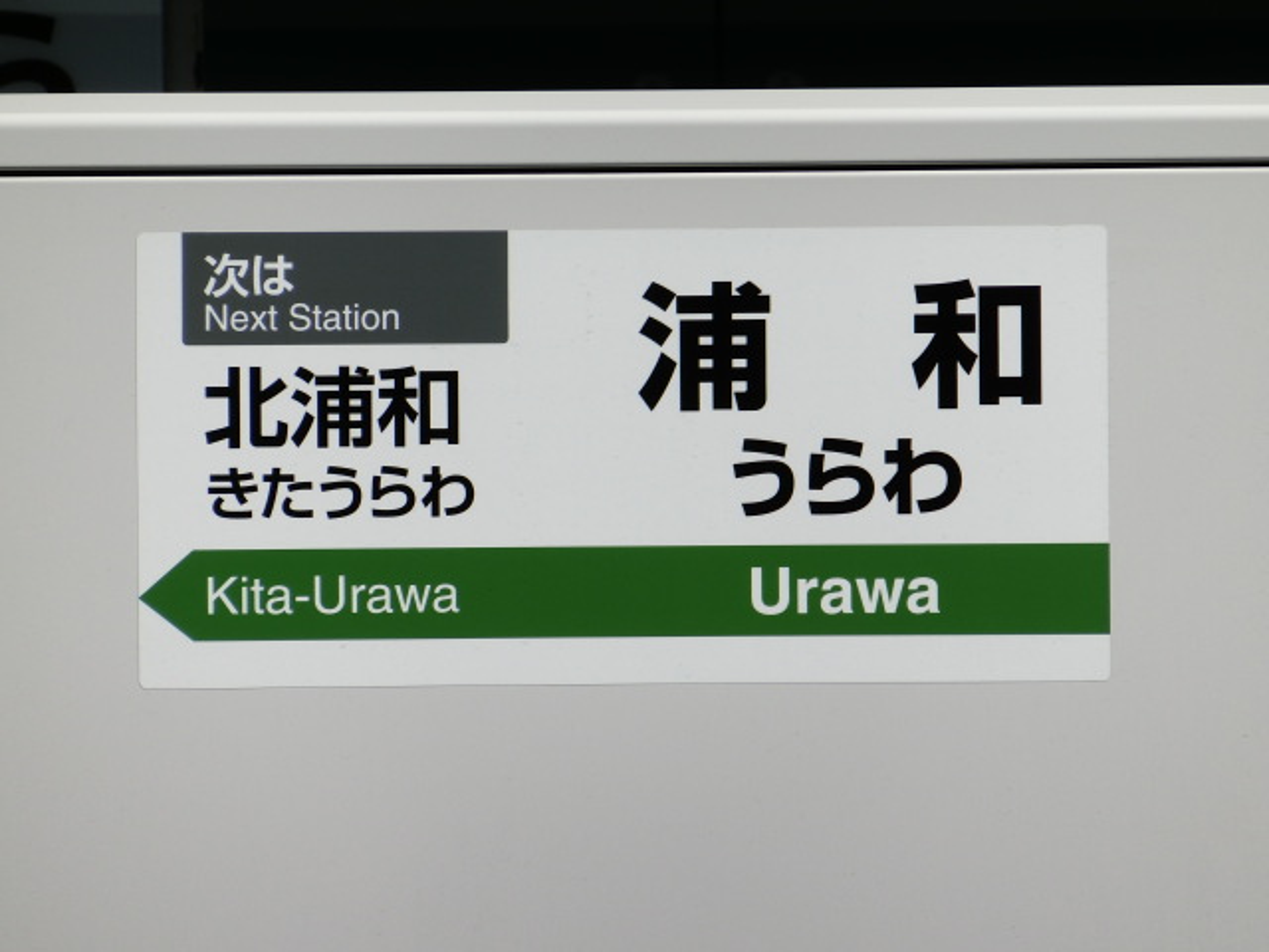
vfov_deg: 3.3
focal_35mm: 450
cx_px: 634
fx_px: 16497
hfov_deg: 4.4
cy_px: 476
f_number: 5.9
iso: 80
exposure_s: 1/640
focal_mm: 81
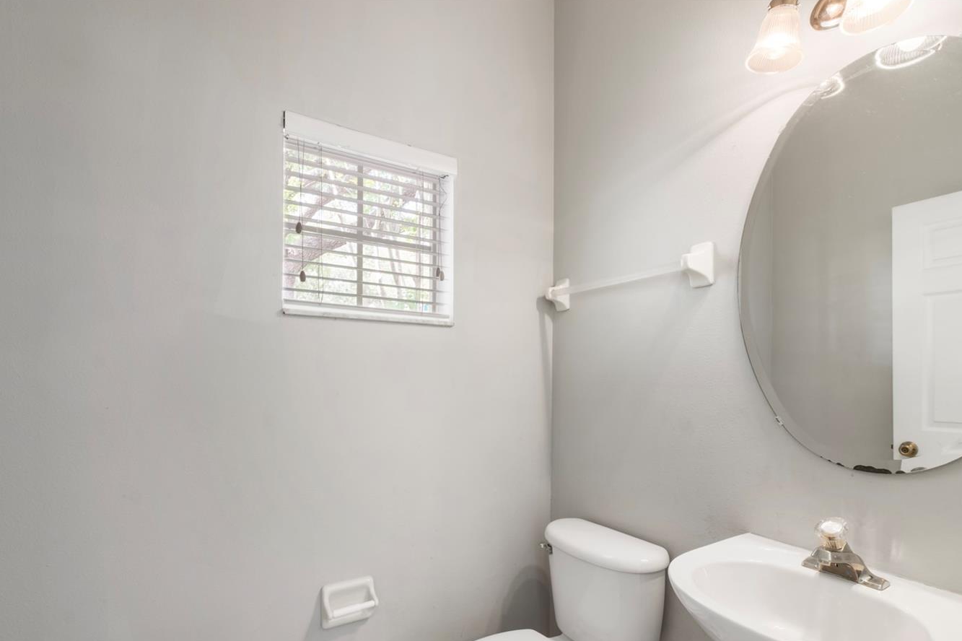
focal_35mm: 18
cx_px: 508
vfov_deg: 66.8
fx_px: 481
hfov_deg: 89.9
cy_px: 381
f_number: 13
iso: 320
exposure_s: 1/1.67
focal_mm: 10
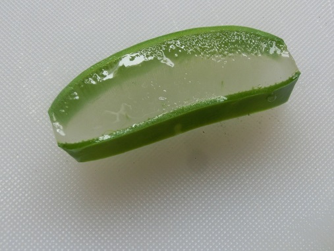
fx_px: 357
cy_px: 126
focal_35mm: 37
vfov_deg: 38.7
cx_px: 167
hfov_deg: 50.1
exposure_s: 1/125
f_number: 4.1
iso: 250
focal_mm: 6.5
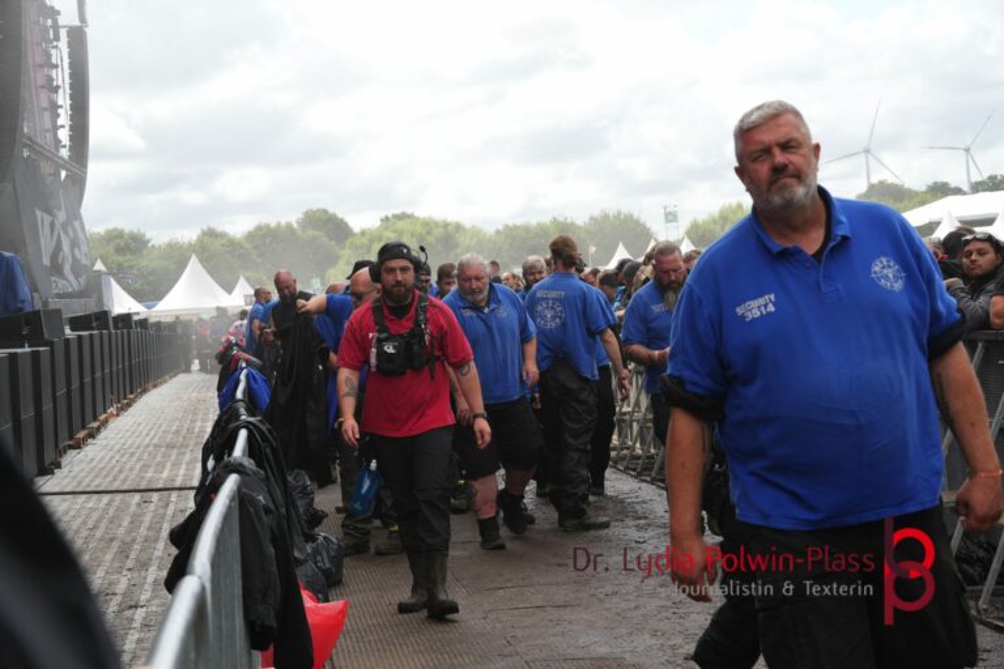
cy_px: 334
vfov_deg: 18.5
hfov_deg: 27.5
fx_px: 2050
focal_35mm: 74
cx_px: 502
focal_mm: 49
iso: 100
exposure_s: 1/200
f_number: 7.1
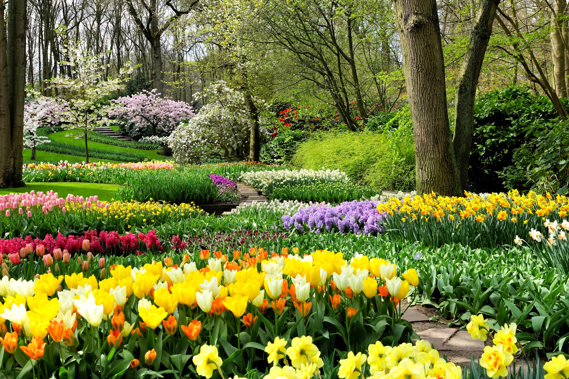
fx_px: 664
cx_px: 284
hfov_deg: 46.4
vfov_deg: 31.9
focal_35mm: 42
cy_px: 190
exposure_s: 1/250
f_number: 9
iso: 250
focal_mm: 28
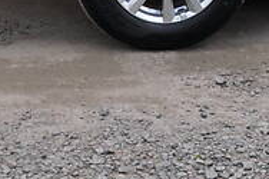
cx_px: 338
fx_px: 1001
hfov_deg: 14.7
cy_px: -164
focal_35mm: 134
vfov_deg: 9.6
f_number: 3.8
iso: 200
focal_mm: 21
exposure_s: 1/1000
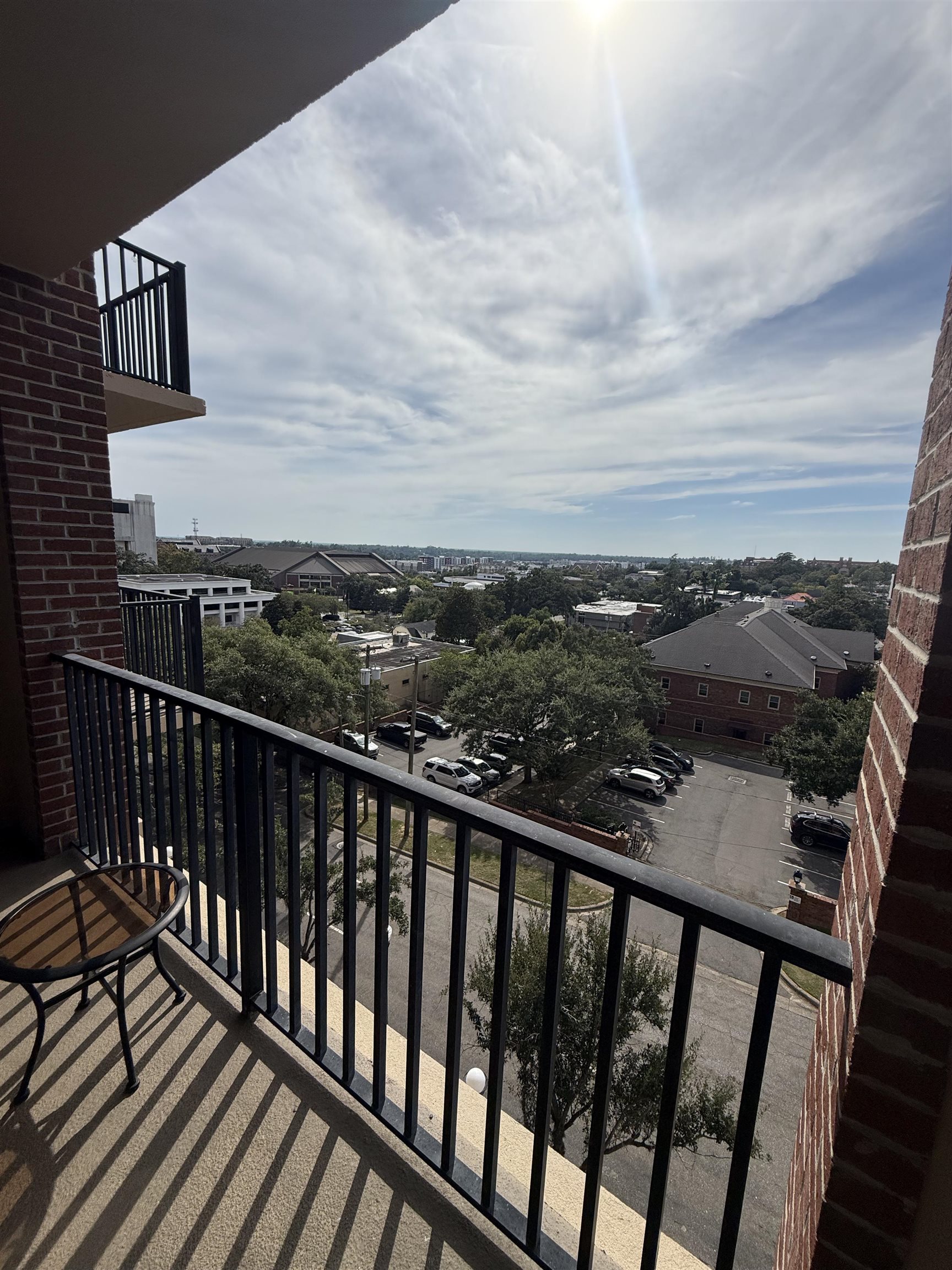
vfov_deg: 102.1
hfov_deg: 85.7
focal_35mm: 14
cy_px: 635
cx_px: 476
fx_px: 513
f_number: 2.2
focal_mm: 2.22
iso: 50
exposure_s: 1/4425
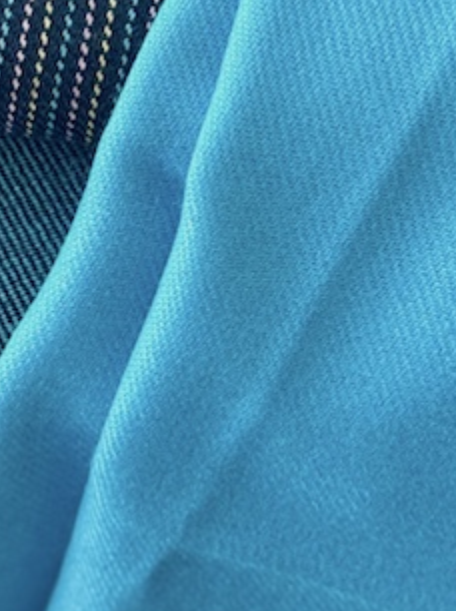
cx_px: 51
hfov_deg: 9.4
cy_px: -256
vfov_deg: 12.1
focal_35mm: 157
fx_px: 2763
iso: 50
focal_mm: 6.76
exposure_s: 1/121
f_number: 1.78
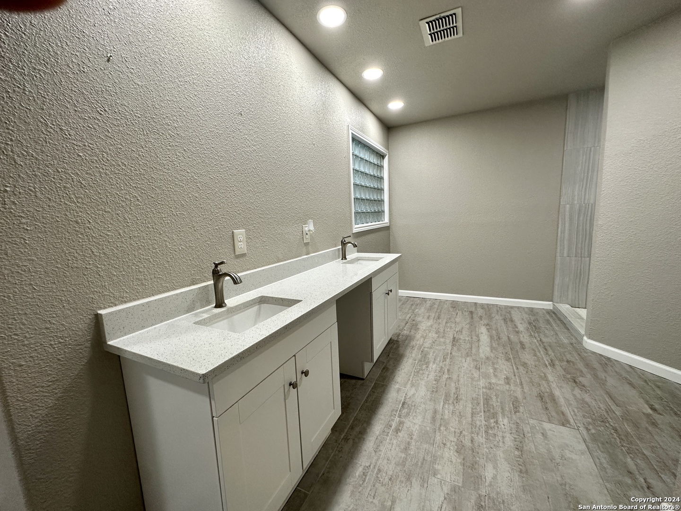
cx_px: 340
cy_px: 256
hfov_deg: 102.1
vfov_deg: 85.7
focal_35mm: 14
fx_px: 275
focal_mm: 2.22
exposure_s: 1/120
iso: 160
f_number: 2.2
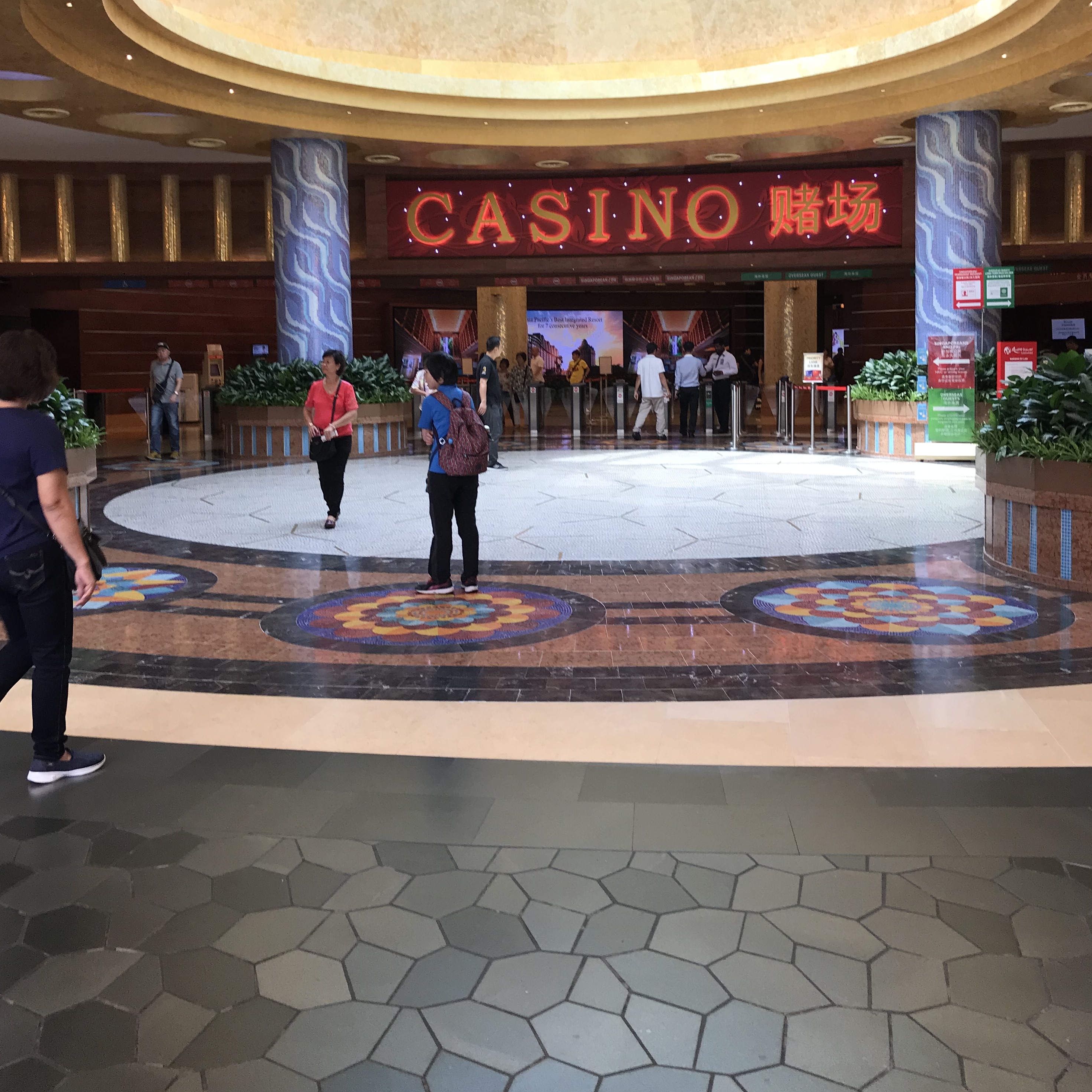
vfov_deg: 48.2
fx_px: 1213
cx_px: 532
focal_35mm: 34
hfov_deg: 48.4
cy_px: 435
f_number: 1.8
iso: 32
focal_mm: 3.99
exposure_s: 1/100
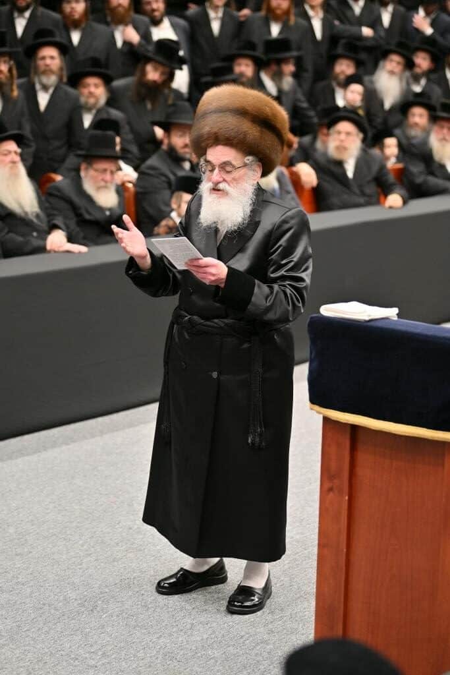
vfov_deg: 22.6
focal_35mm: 90
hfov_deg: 15.2
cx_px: 225
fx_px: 1687
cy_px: 338
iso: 320
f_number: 2.8
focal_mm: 90
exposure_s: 1/200
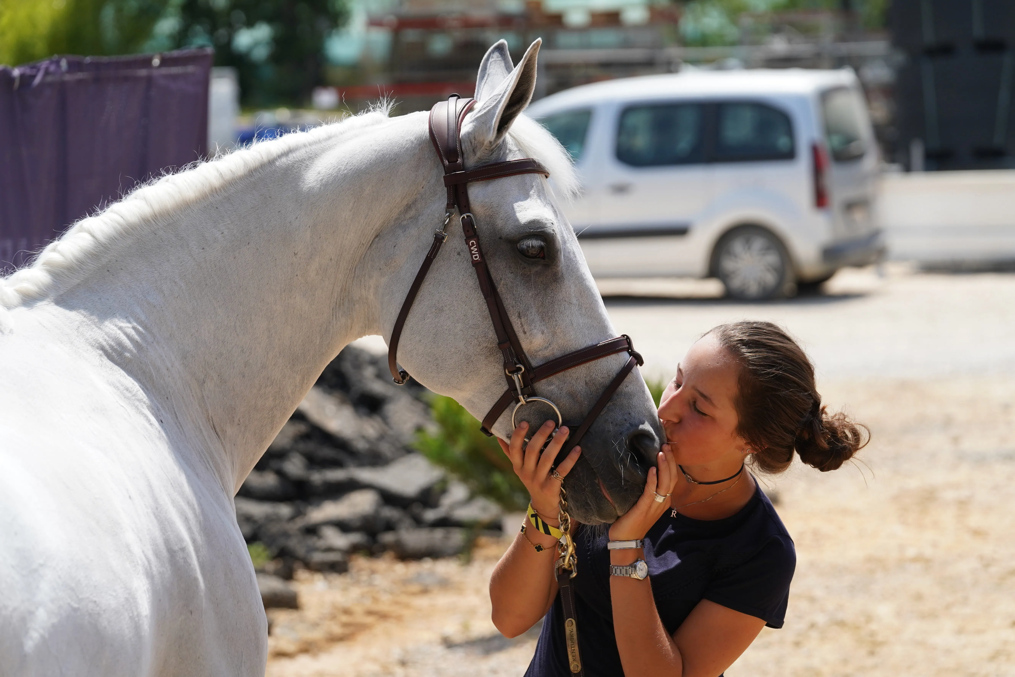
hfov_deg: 13.7
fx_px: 4229
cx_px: 508
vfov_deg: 9.1
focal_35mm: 150
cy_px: 338
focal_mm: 150
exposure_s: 1/2500
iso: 800
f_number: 5.6
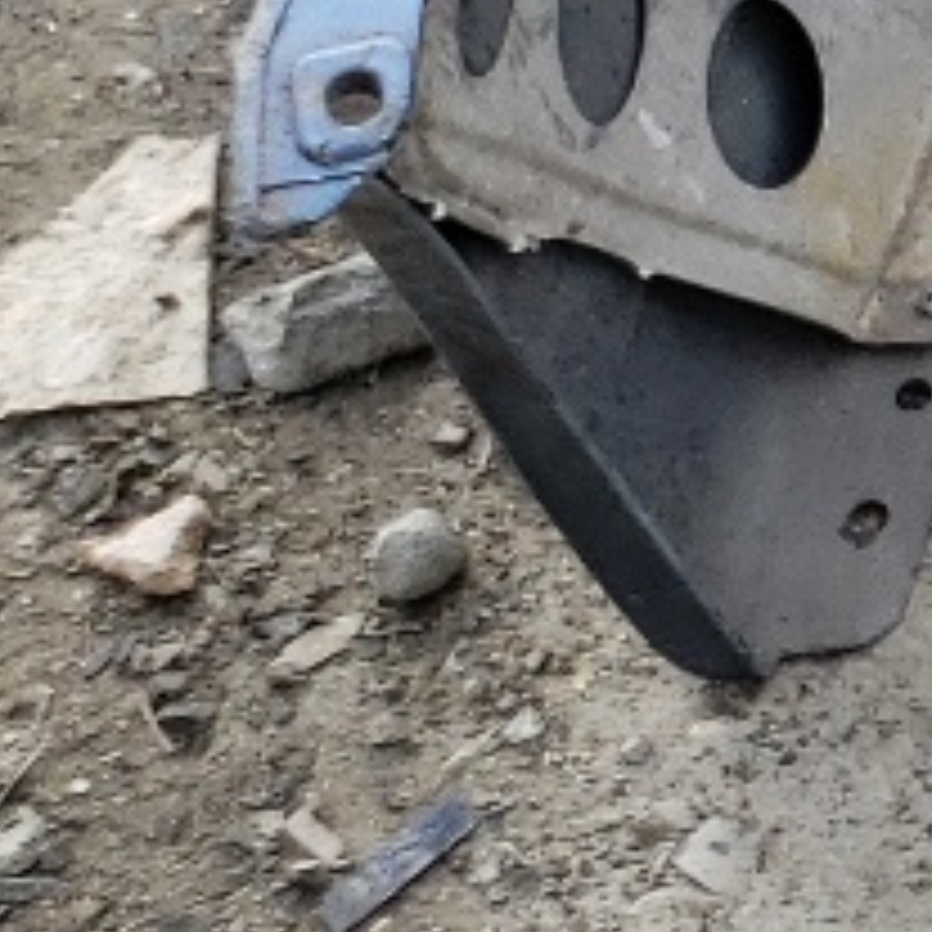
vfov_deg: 9.4
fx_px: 5422
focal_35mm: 178
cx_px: 3026
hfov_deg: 8.0
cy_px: -684
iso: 50
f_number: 1.5
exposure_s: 1/250
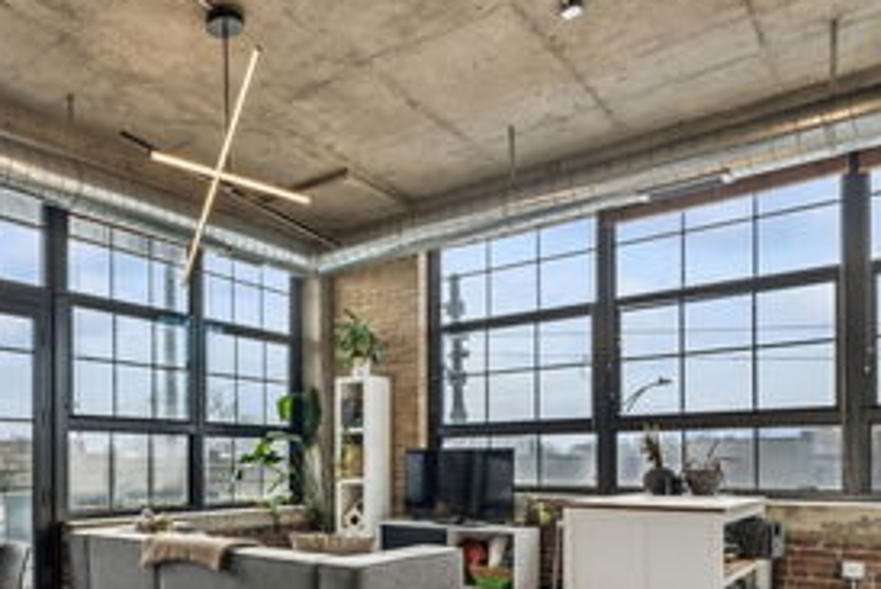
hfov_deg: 62.4
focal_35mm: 28
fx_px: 686
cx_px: 241
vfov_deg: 44.2
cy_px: 470
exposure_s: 1/400
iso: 320
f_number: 8
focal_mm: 16
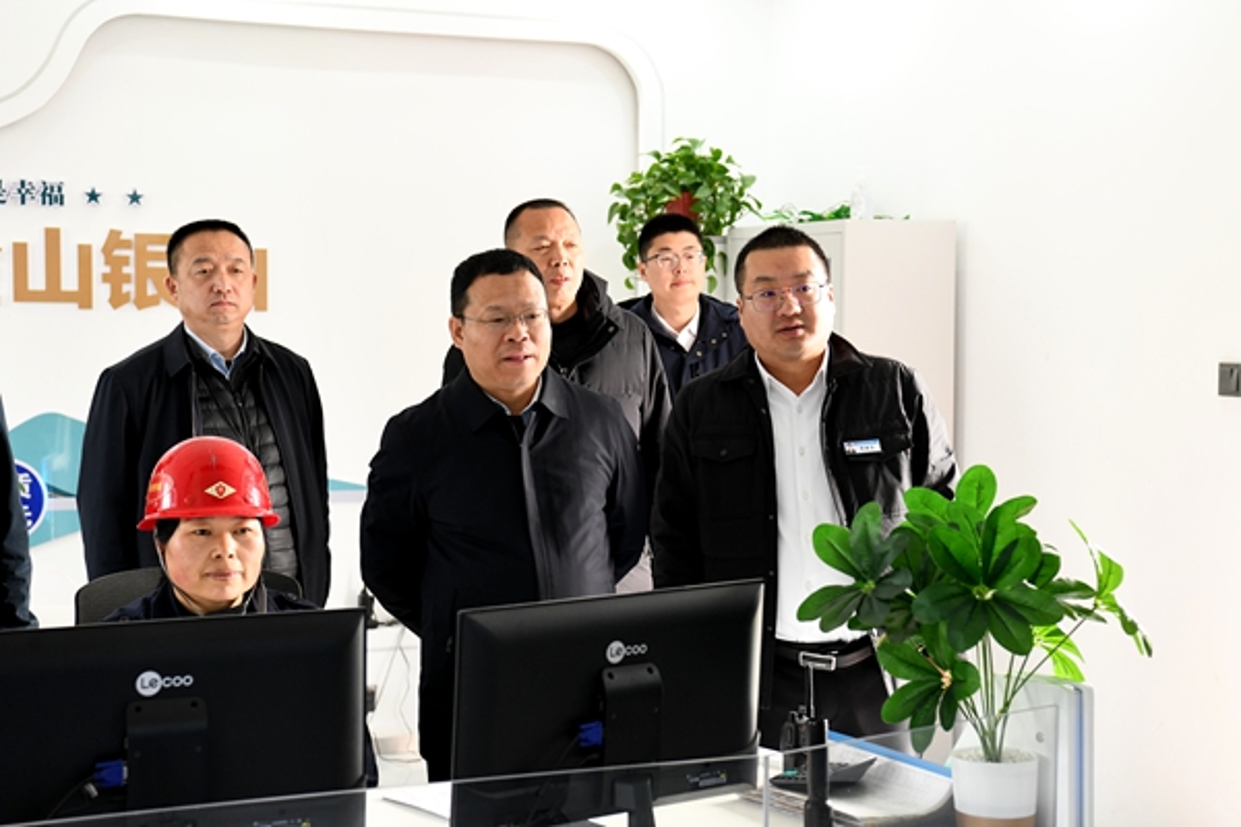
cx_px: 620
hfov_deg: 31.0
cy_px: 414
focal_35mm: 65
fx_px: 2241
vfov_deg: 20.9
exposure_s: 1/125
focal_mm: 65
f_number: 5.6
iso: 2500
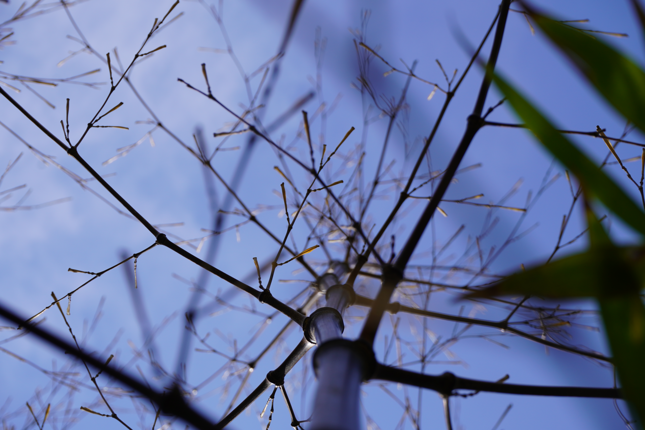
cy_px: 215
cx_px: 322
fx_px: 1344
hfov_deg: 27.0
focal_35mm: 75
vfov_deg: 18.2
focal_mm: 50
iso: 100
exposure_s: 1/200
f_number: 11
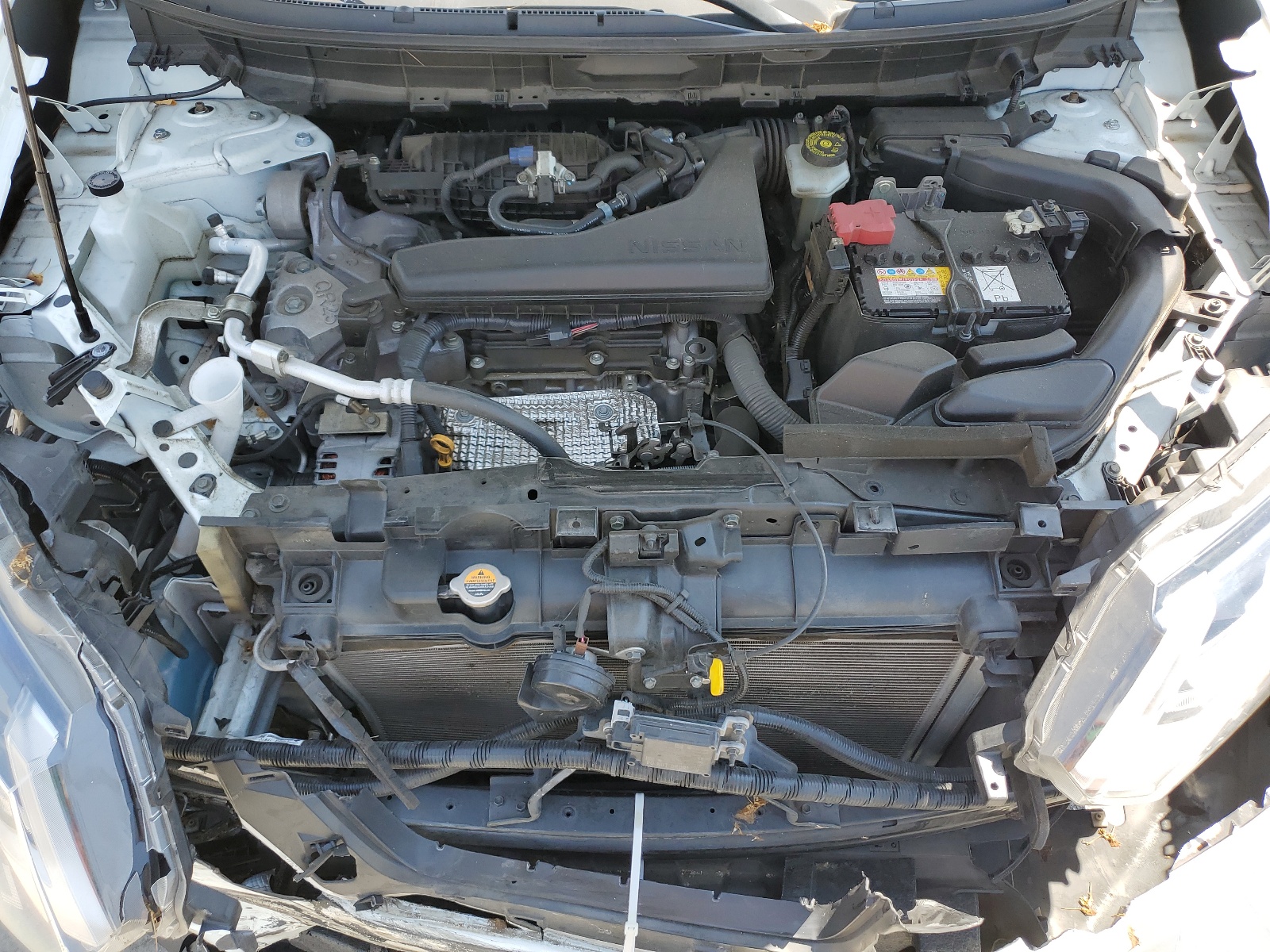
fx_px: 954
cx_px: 635
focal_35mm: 26
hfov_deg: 67.3
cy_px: 476
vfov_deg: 53.1
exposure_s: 1/588
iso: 50
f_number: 1.5
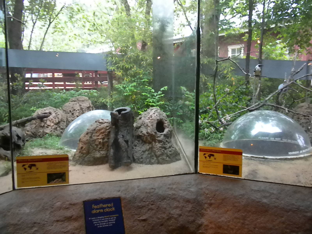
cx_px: 156
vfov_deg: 38.7
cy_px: 117
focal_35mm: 37
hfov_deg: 50.1
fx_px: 333
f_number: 3.5
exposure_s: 1/67.5
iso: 786
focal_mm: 6.6
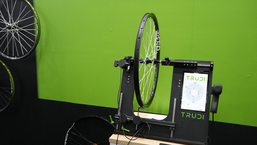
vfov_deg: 33.7
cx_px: 128
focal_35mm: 35
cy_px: 80
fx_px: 238
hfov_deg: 56.6
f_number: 4
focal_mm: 22
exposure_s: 1/160
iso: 1250
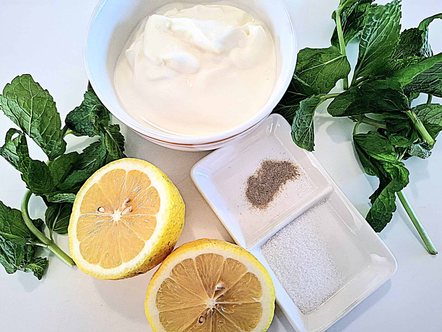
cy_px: 166
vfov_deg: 58.9
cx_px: 221
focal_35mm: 23
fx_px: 294
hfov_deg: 73.9
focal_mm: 5.54
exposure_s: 1/60.2
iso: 200
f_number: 1.8
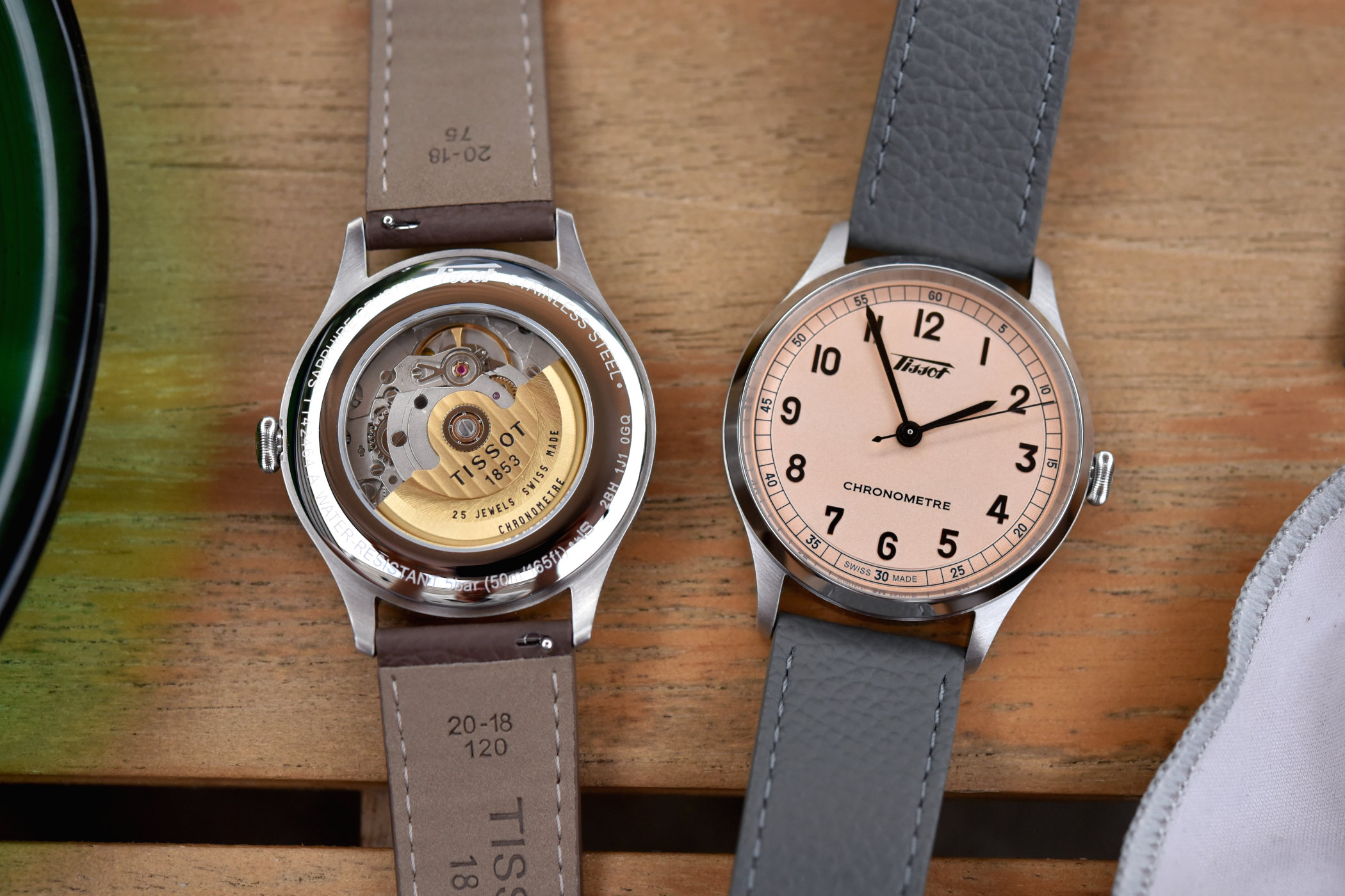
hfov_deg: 33.4
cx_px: 672
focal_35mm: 60
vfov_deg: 22.6
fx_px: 2241
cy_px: 448
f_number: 5.6
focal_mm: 60
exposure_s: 1/4000
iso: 1800
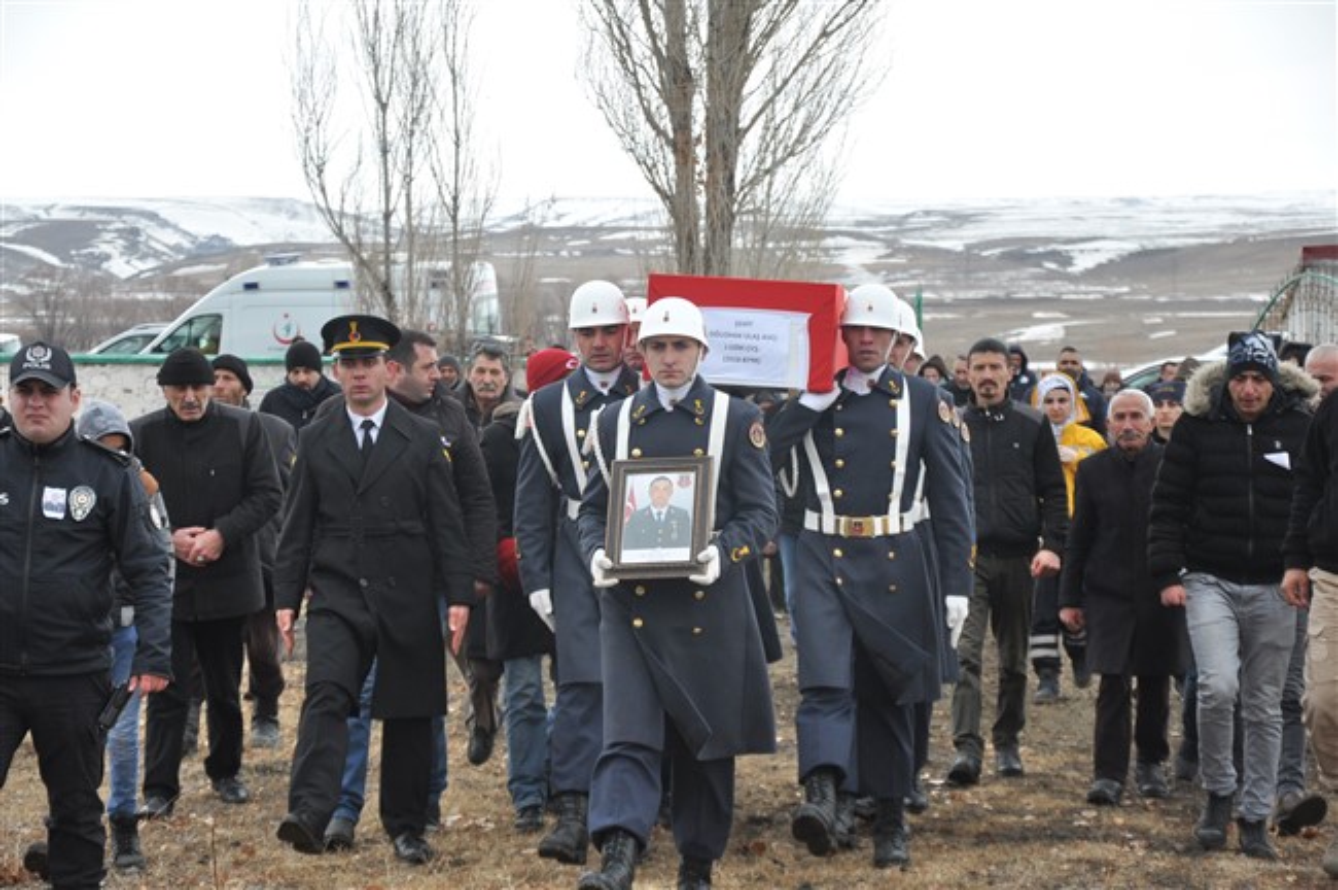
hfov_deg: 18.2
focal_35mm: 112
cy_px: 445
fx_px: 4177
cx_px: 669
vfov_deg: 12.2
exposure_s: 1/500
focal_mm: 75
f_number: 5.6
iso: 500
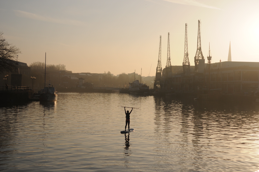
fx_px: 485
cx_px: 130
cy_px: 86
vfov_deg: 20.1
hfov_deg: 29.9
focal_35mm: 68
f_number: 3.2
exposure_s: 1/8000
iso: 200
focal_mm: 45
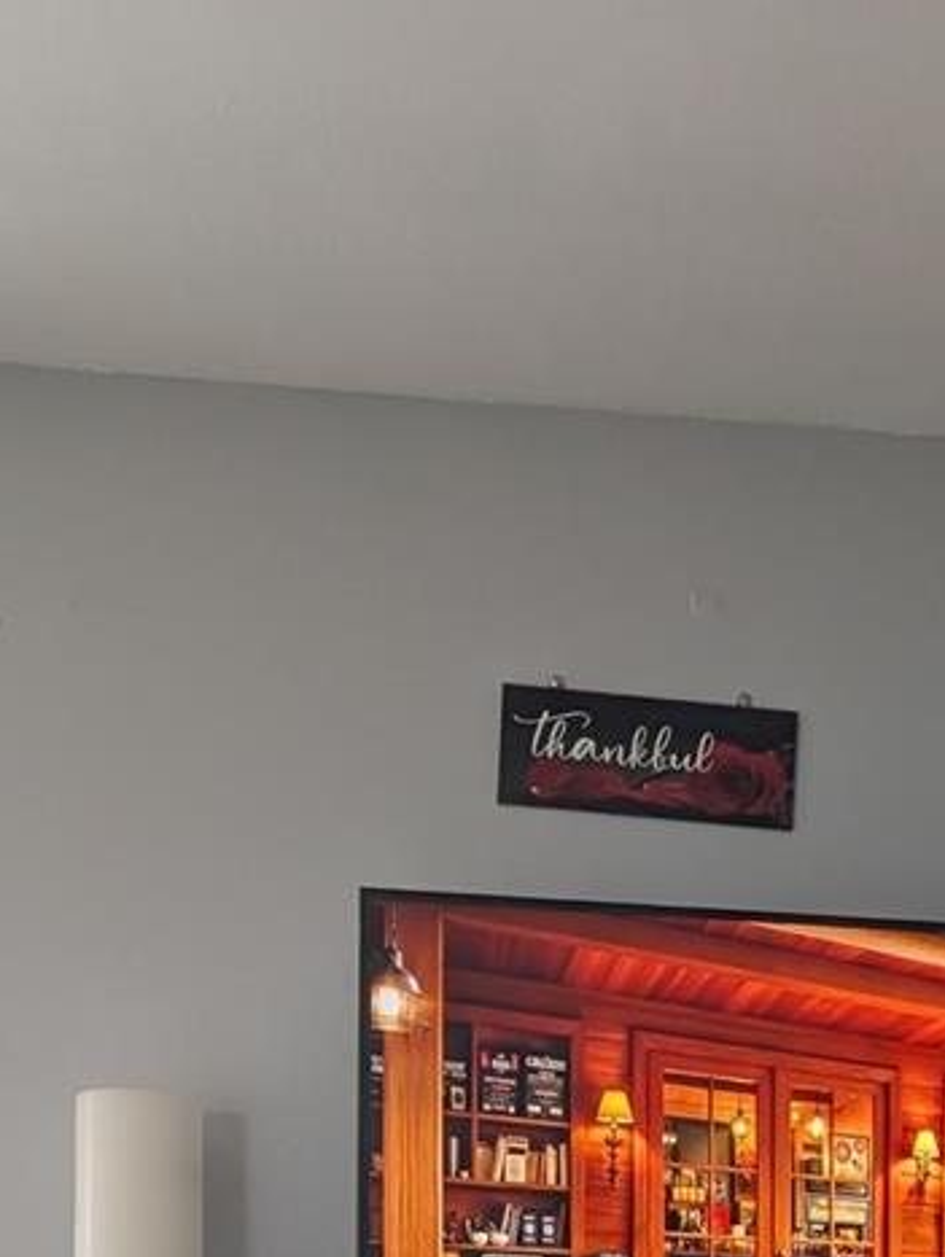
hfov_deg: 18.1
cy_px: 1741
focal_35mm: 79
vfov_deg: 21.7
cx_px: 995
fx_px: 2872
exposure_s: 1/77.5
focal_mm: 6.9
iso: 19
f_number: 1.68
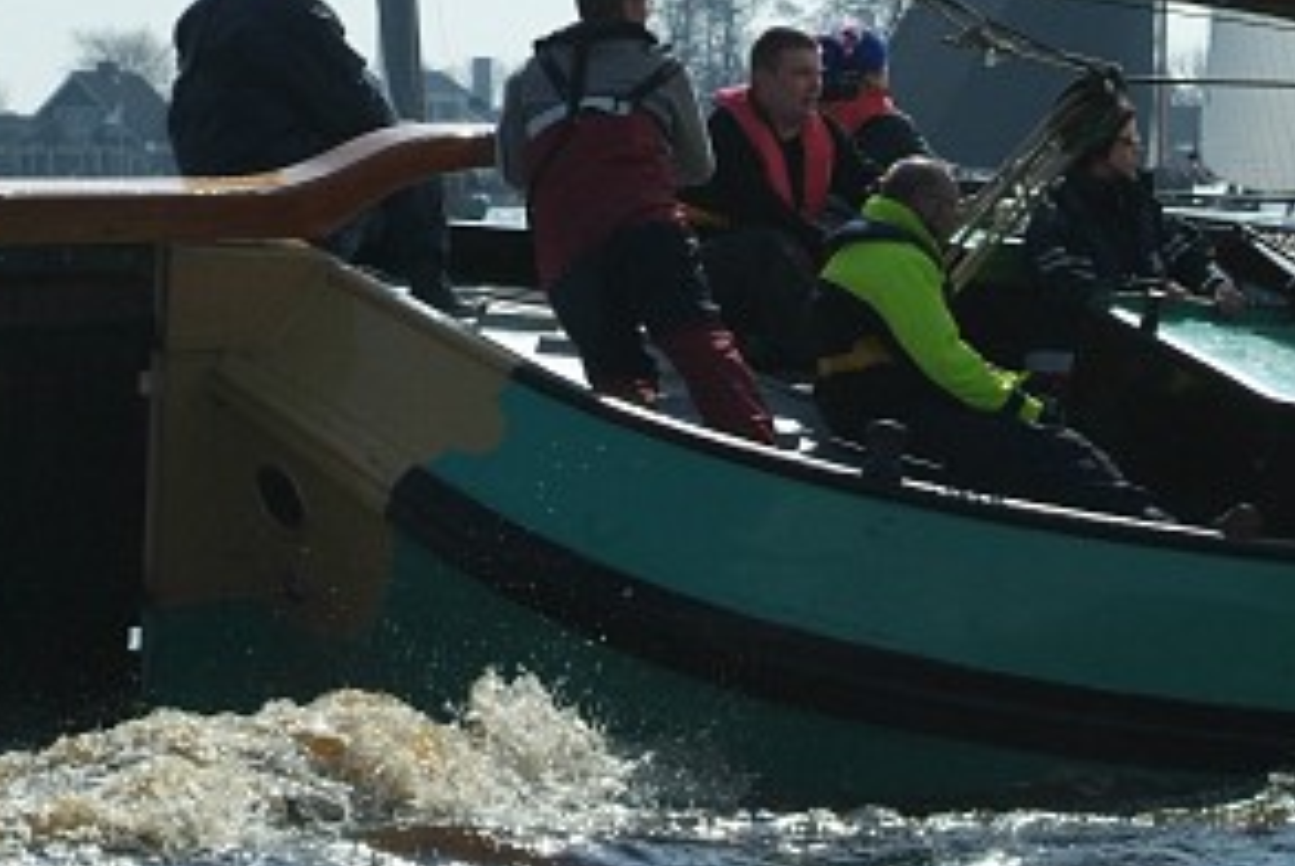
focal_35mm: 161
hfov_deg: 12.7
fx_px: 5797
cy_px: 256
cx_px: 787
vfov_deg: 8.5
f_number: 9.5
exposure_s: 1/1500
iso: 400
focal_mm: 70
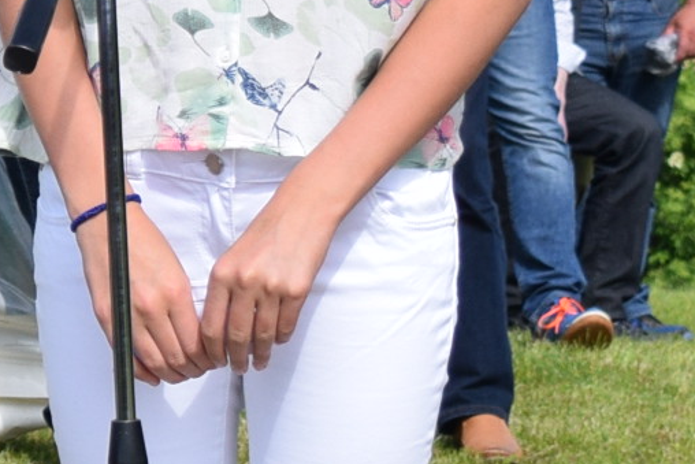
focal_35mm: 336
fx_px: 6488
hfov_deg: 5.9
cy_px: 275
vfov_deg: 4.1
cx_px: -1066
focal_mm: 38
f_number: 7.1
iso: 400
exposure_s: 1/1600
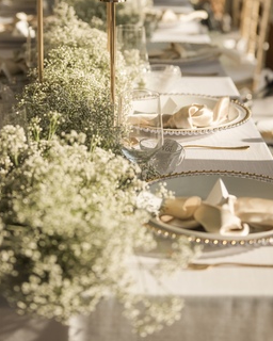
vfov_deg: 21.3
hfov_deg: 17.4
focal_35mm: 88
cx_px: 86
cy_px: 38
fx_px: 889
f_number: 2.2
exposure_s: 1/10000
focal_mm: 50
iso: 200
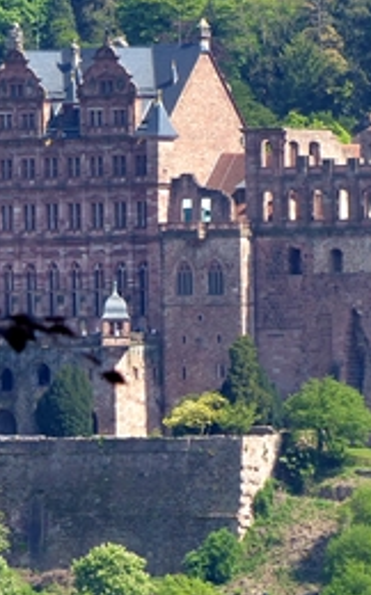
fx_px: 10750
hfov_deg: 2.0
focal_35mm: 663
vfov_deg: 3.2
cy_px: 222
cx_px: 222
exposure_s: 1/400
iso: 100
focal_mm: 45.7
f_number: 4
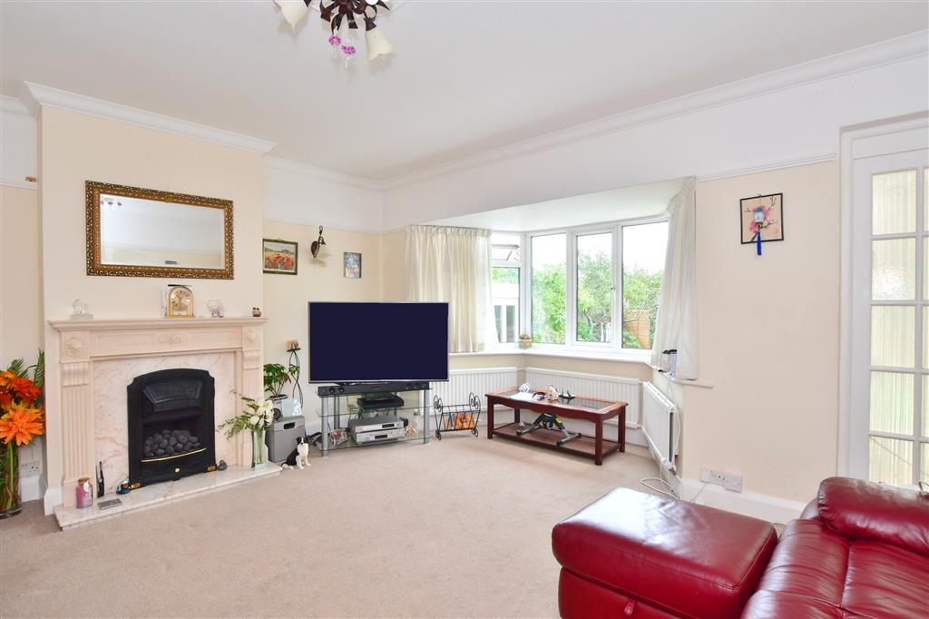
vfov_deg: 70.4
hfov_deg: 93.3
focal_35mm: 17
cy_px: 310
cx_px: 464
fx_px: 439
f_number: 7.1
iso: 400
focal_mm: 11.5
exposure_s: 1/40
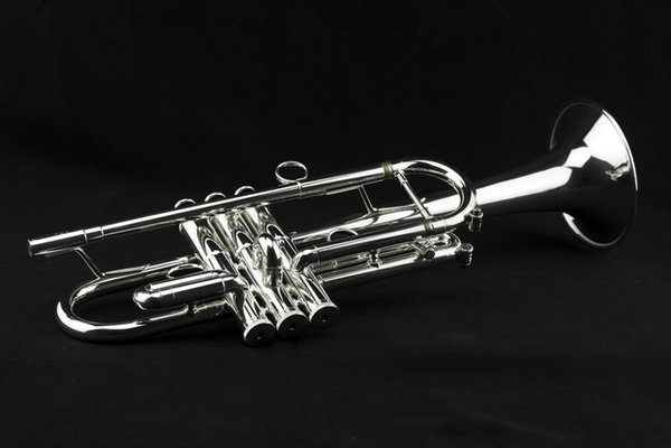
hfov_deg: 27.0
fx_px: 1398
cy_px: 224
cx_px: 336
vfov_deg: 18.2
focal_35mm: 75
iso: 100
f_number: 5.6
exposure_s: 1/125
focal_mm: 50
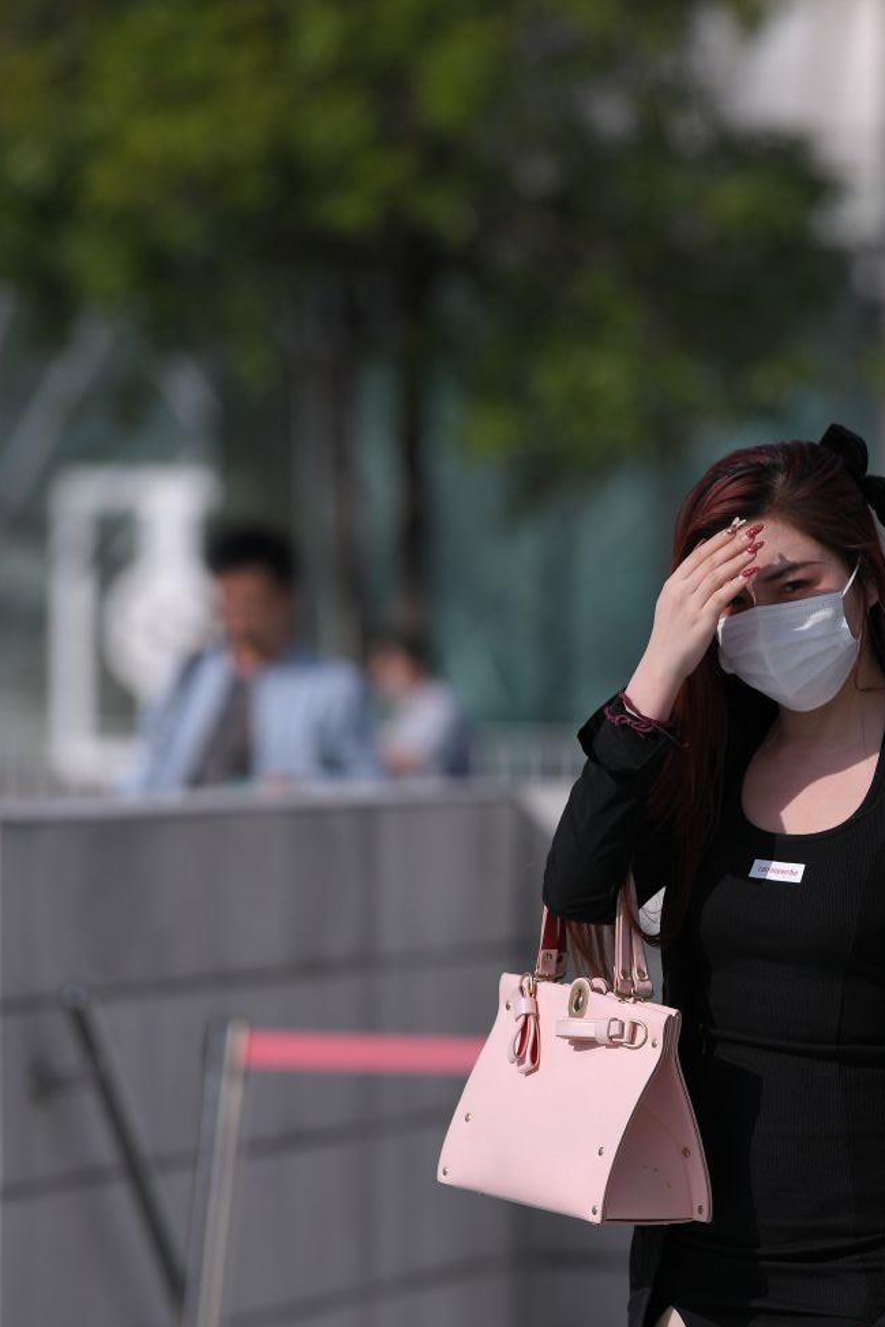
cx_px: 867
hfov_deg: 3.4
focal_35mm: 403
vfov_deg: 5.1
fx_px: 14854
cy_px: 1166
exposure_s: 1/2000
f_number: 5.6
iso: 64
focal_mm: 190
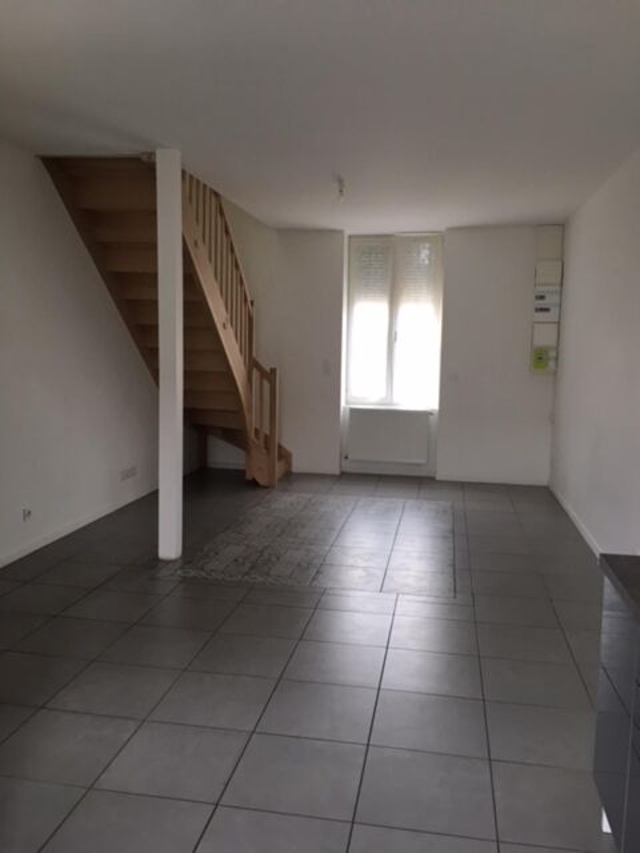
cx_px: 320
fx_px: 715
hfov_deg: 48.2
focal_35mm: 29
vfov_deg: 61.7
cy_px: 426
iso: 32
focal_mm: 4.15
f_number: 2.2
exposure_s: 1/33
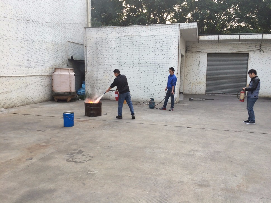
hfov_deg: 61.7
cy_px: 102
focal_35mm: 29
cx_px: 136
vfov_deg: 48.2
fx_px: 227
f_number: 2.2
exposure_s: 1/113
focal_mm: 4.15
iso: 32
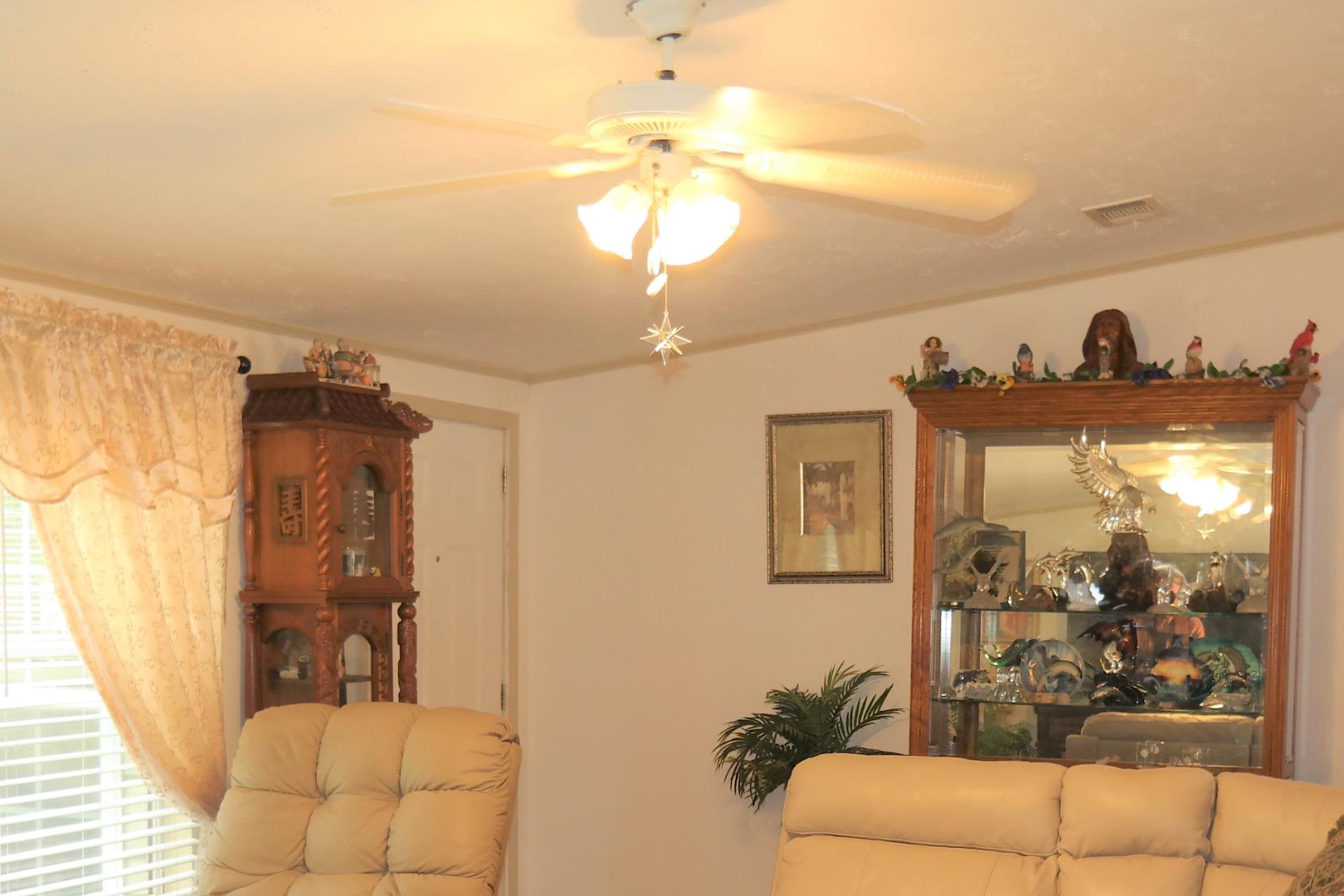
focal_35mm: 50
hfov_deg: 39.5
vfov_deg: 26.4
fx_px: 1867
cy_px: 744
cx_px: 769
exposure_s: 1/40
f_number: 3.5
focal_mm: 18
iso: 400
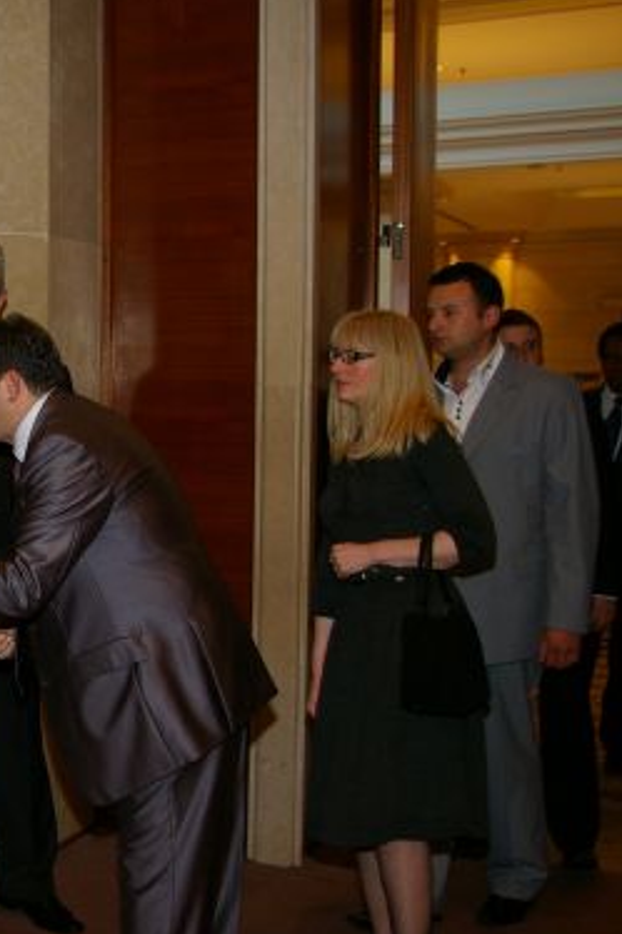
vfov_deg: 37.0
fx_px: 1397
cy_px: 474
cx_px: -152
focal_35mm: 54
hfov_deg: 22.8
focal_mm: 21
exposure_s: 1/30
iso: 400
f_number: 4.5
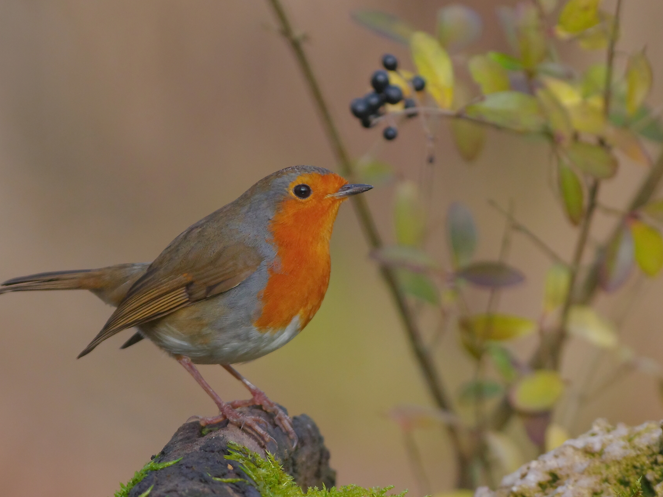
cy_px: 248
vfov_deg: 3.0
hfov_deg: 3.9
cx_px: 309
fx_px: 9614
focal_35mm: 502
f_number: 5.6
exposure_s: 1/1600
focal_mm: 300
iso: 1000
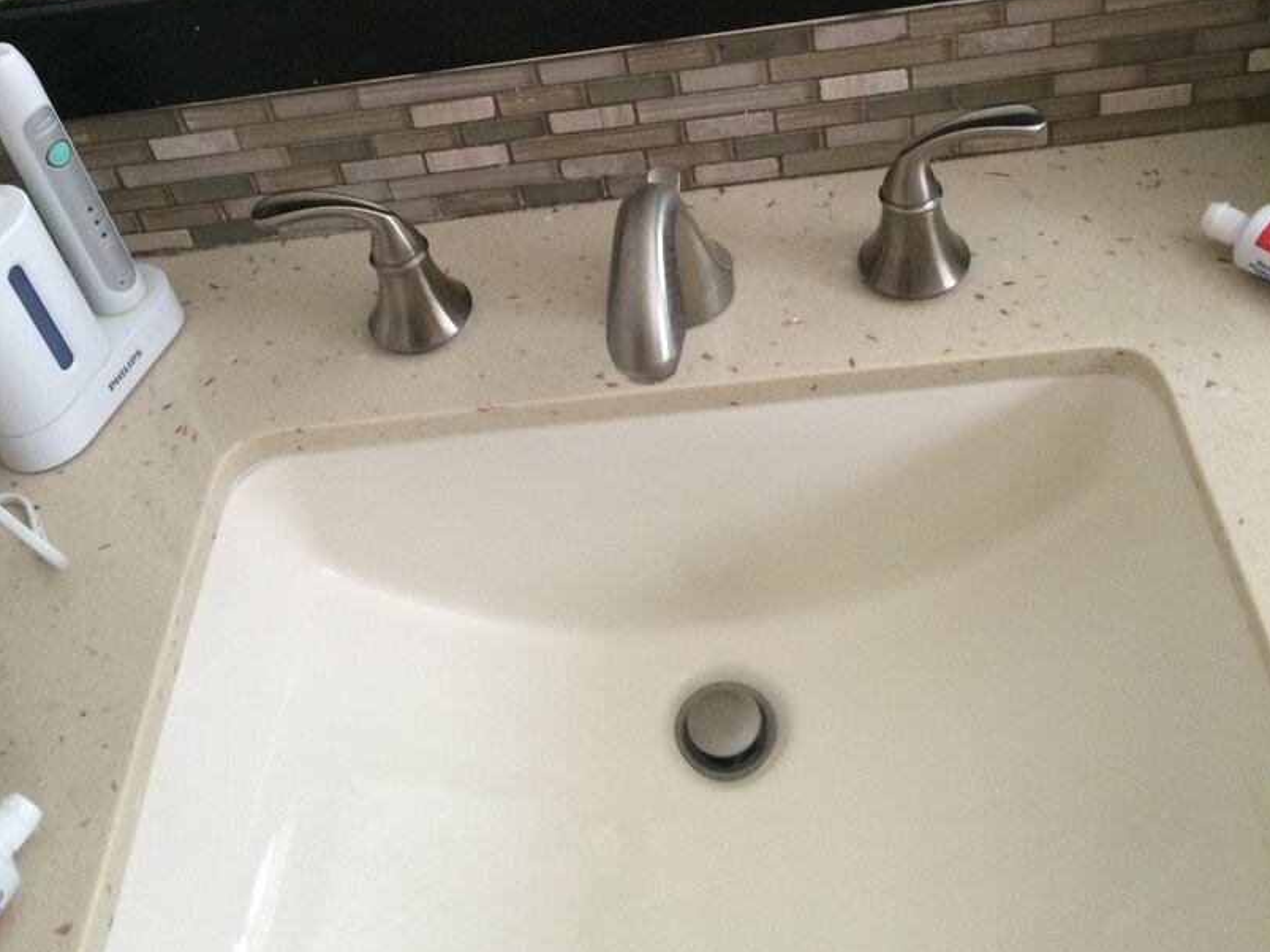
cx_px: 637
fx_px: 1431
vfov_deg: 35.3
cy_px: 153
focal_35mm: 39
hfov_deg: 47.9
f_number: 2.2
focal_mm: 4.15
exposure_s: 1/30
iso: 200
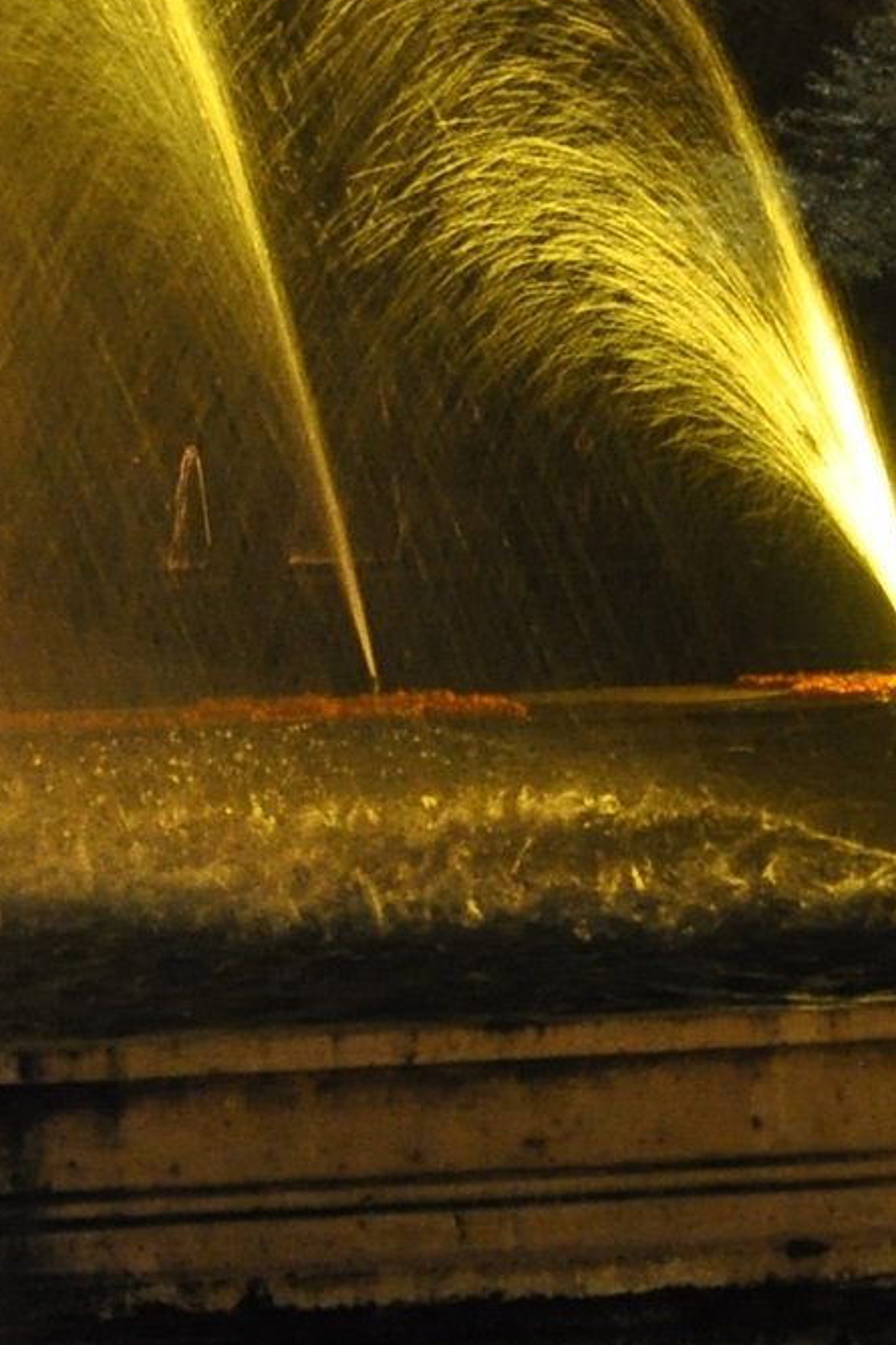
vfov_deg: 21.0
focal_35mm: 97
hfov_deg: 13.1
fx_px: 3623
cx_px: -546
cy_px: 711
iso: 1000
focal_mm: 18
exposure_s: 1/15
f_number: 3.5
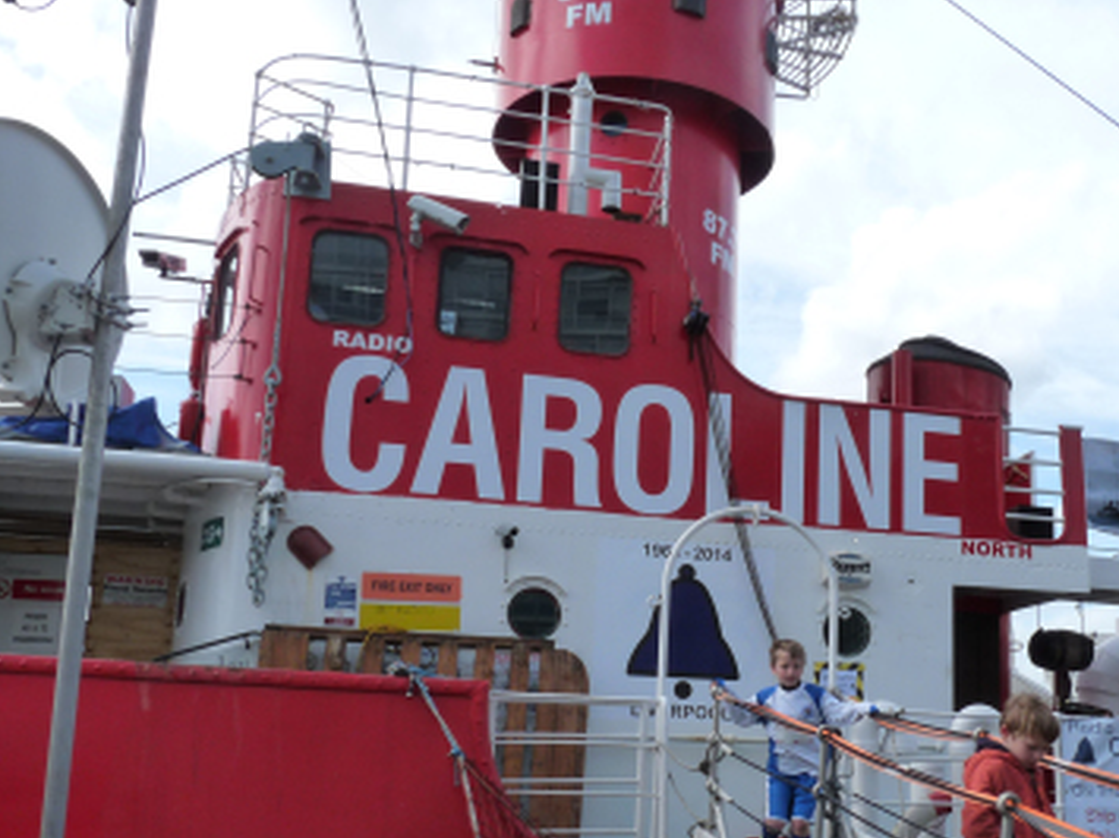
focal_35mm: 38
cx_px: 757
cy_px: 565
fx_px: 1228
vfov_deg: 37.3
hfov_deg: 48.1
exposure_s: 1/320
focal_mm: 4.8
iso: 160
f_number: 5.6
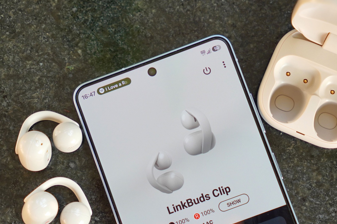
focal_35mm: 90
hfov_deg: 22.7
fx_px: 838
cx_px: 196
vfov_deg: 15.3
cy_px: 123
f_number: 2.8
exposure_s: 1/400
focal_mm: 40.9
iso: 400
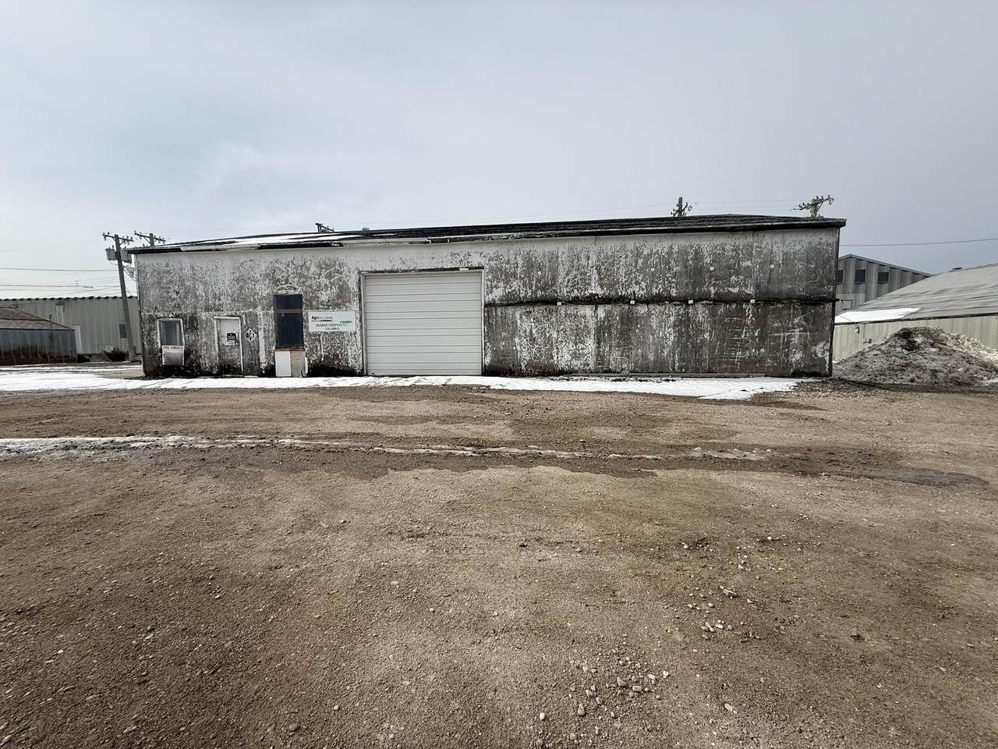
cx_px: 499
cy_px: 374
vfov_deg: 85.7
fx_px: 404
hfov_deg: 102.1
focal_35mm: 14
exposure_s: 1/3663
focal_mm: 2.22
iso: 50
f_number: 2.2
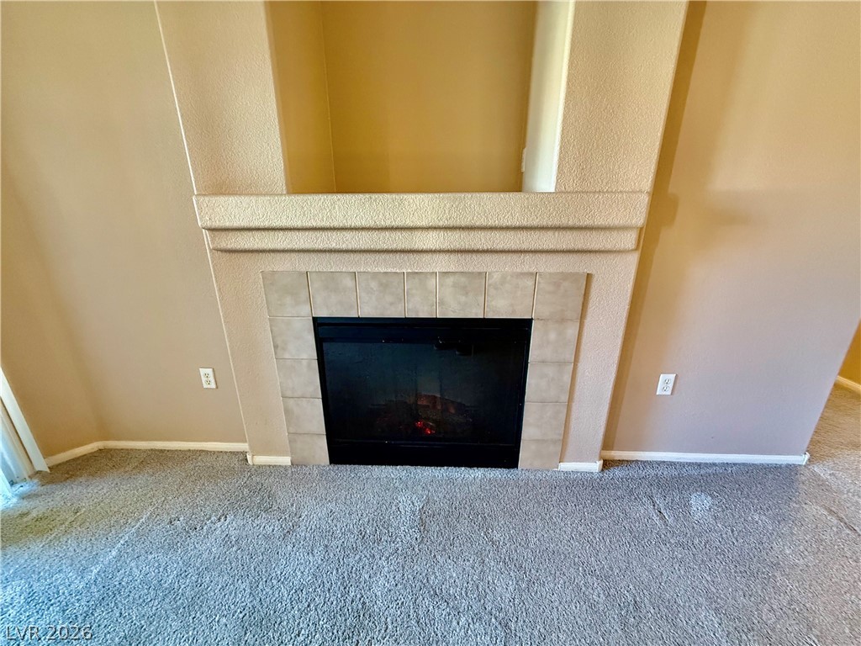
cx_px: 430
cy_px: 323
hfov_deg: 102.1
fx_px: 348
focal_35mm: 14
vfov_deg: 85.7
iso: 640
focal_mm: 2.22
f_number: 2.2
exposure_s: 1/60
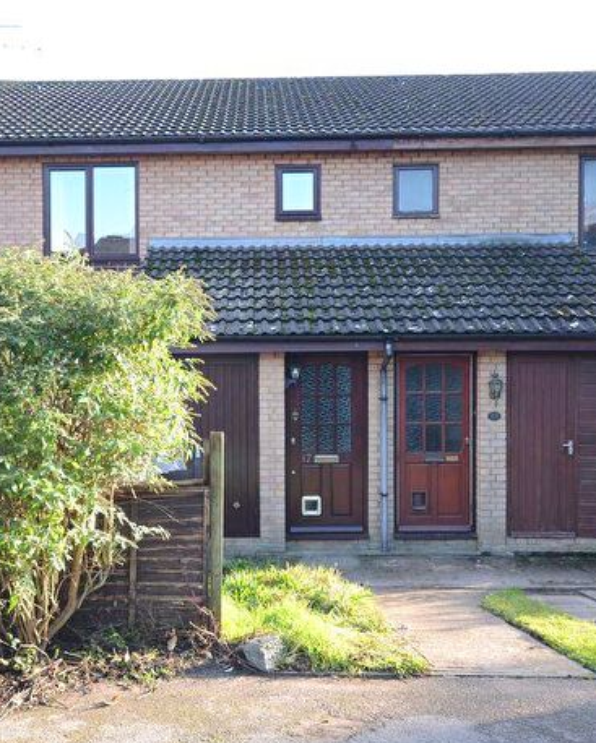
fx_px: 947
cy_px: 377
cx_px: 227
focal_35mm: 43
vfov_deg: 42.9
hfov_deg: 34.8
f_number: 5.6
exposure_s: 1/100
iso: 360
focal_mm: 20
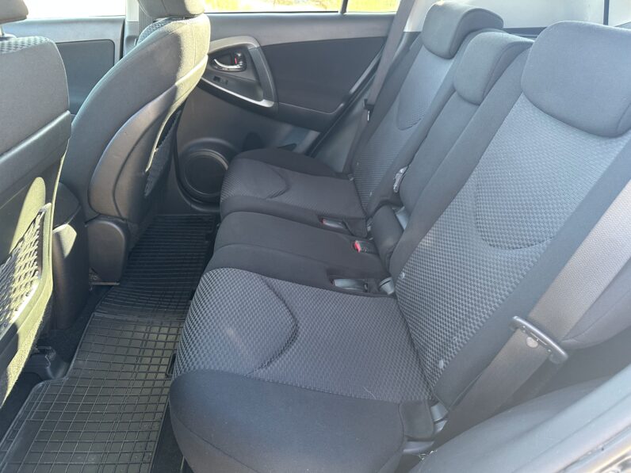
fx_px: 437
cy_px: 236
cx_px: 316
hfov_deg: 71.6
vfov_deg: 56.8
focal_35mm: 24
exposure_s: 1/67
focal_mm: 6.86
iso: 250
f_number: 1.78
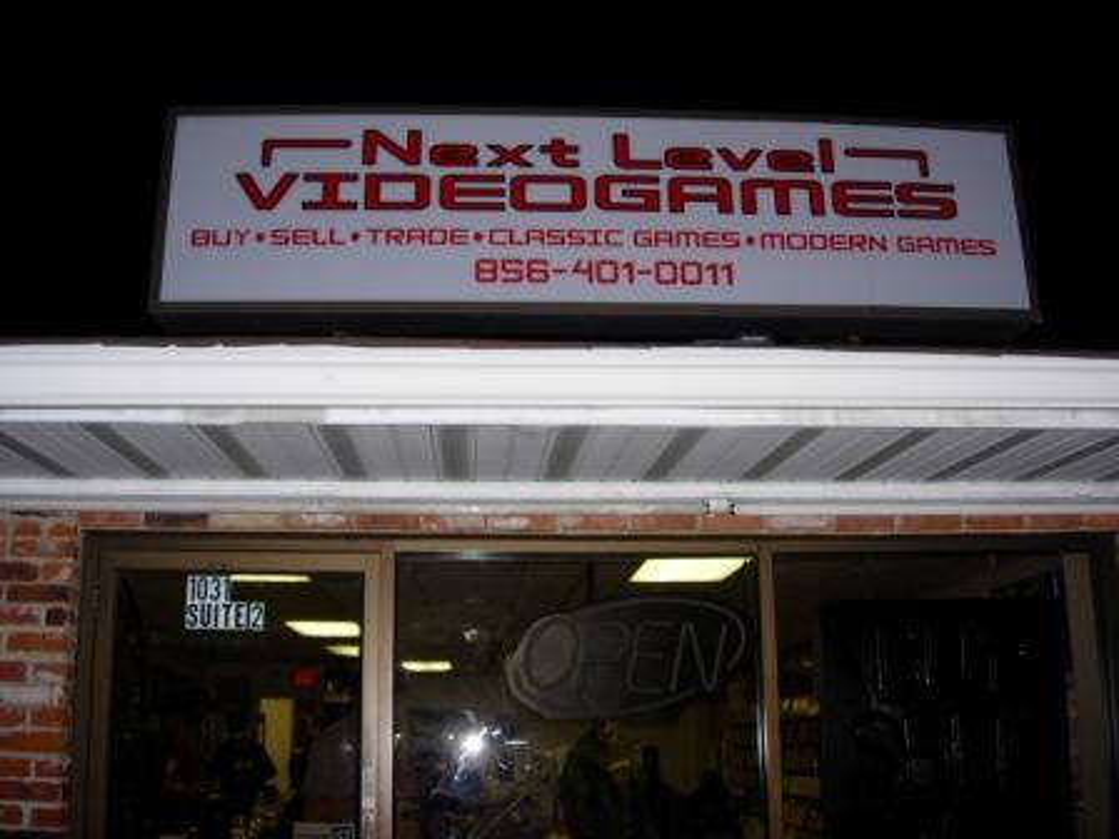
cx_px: 560
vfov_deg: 37.7
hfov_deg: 49.0
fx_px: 1228
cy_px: 420
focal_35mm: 38
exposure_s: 1/64
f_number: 2.8
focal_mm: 7.8
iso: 79
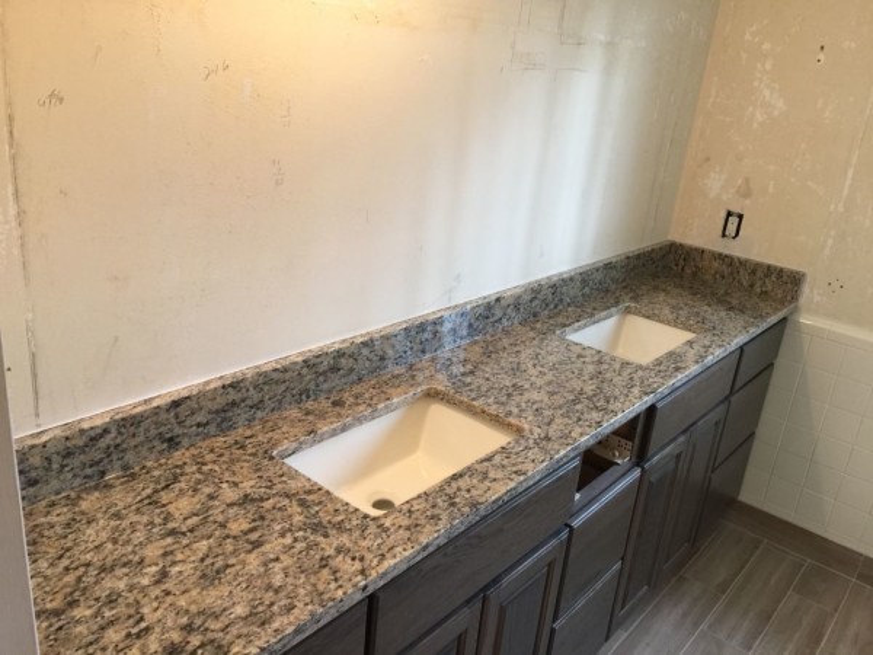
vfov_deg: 48.2
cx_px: 436
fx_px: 731
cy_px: 328
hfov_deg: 61.7
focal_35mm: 29
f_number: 2.2
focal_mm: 4.15
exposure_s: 1/15
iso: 80
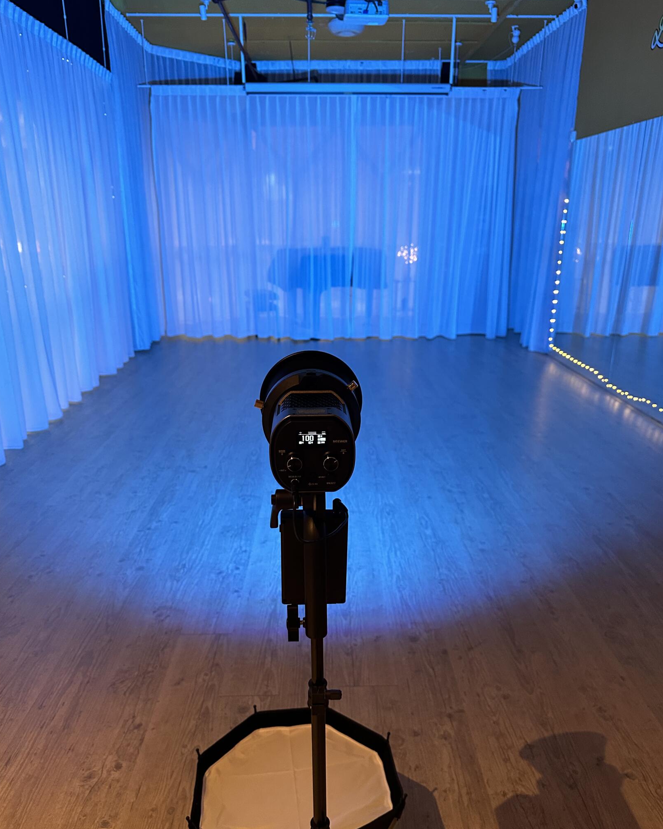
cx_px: 333
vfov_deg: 65.9
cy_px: 454
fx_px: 638
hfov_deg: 54.9
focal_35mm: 26
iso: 400
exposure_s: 1/50
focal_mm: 6.86
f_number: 1.78
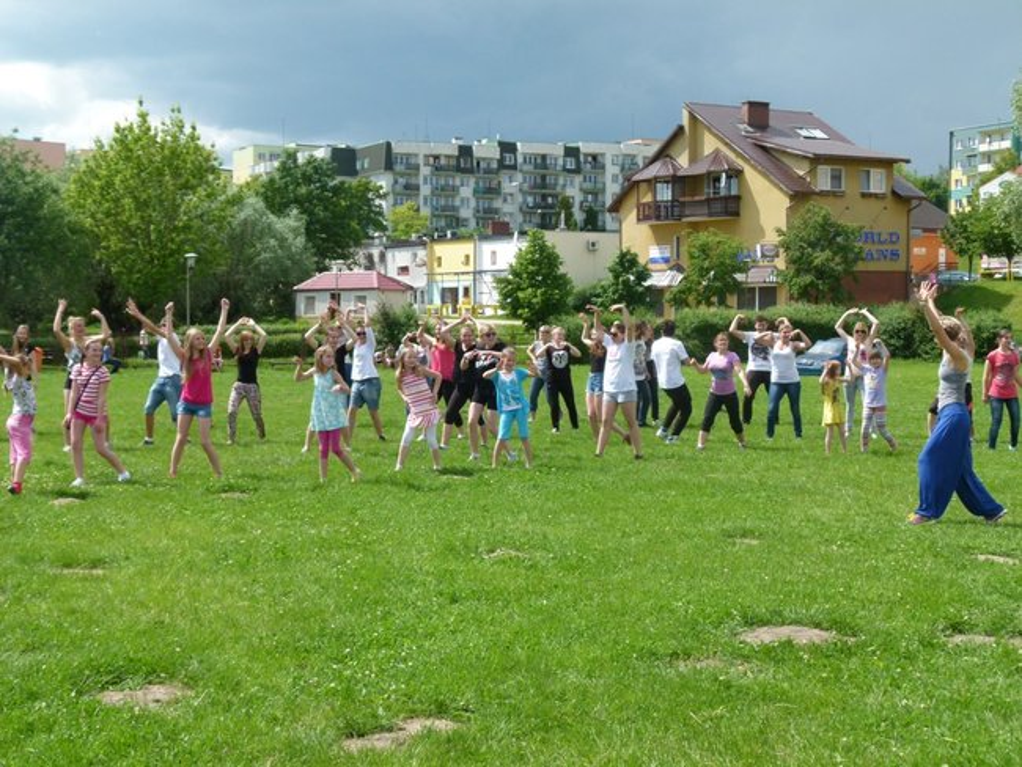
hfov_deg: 38.2
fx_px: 1477
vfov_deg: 29.1
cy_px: 384
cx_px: 511
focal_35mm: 50
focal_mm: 9
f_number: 4
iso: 100
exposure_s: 1/640
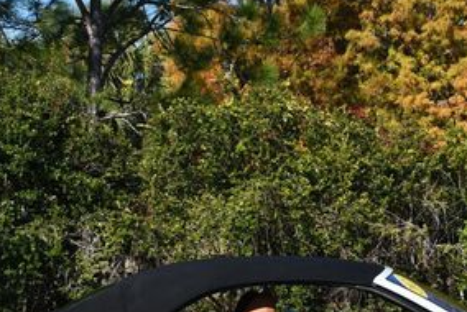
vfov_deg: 8.5
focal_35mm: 162
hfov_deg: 12.6
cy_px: 259
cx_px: 332
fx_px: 2104
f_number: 9
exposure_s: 1/320
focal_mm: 36
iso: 100
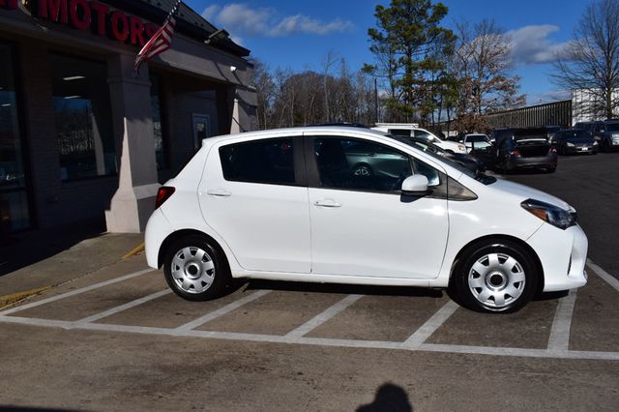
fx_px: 516
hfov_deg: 62.0
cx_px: 310
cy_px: 206
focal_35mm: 30
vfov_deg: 43.6
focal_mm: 20
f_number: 13
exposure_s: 1/800
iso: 200
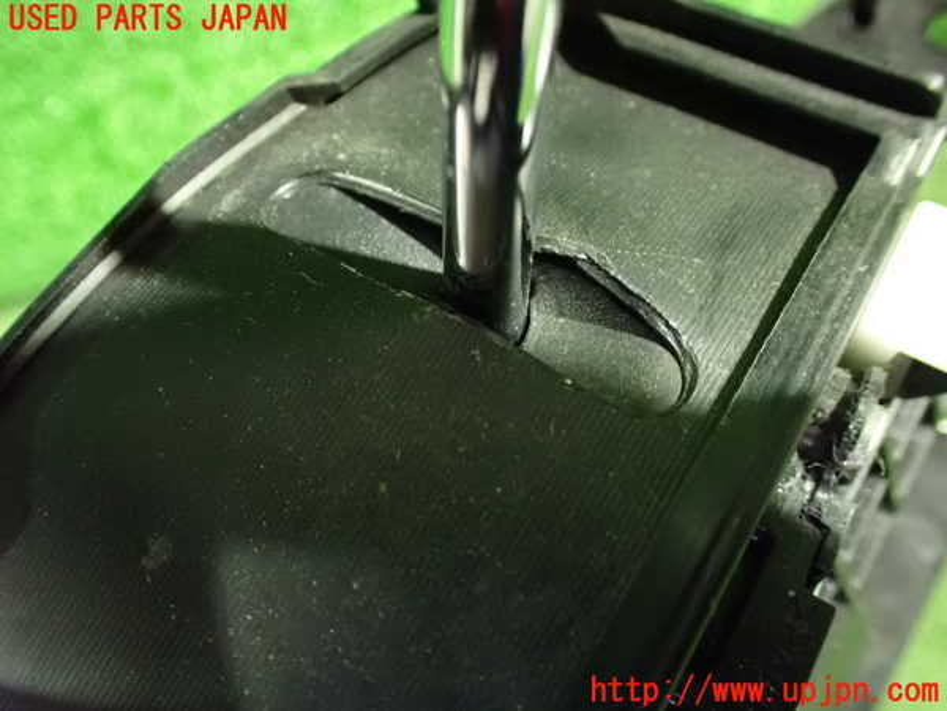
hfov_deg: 60.0
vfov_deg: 46.8
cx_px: 474
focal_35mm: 30
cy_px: 356
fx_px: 821
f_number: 2.3
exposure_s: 1/15
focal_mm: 5.4
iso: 1600
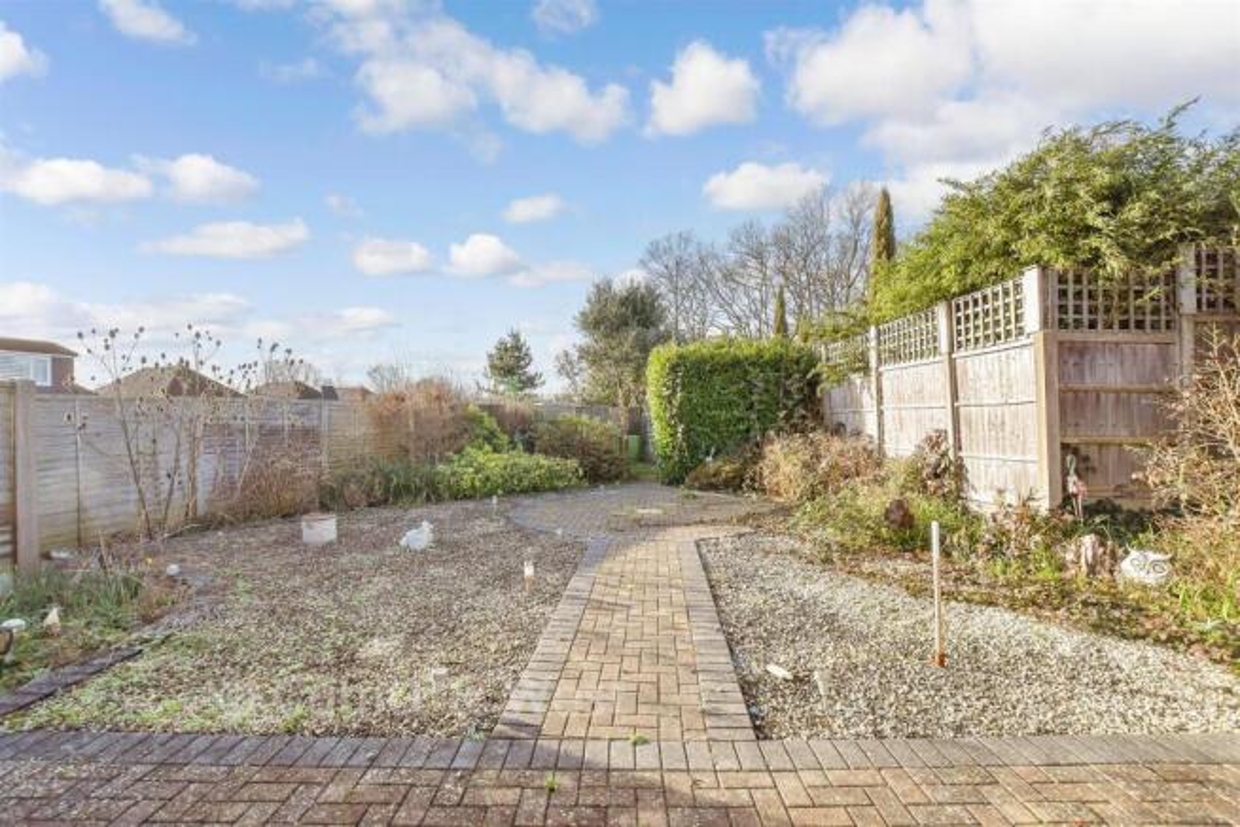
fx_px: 517
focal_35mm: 15
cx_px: 620
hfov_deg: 100.4
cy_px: 414
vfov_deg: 77.4
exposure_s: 1/400
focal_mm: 10
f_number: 8
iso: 400
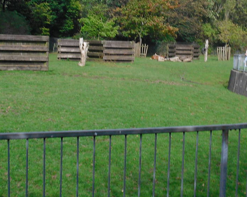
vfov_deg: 19.1
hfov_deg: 23.8
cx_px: 142
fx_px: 585
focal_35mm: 80
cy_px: 60
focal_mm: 6.3
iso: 100
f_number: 7.8
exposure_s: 1/160
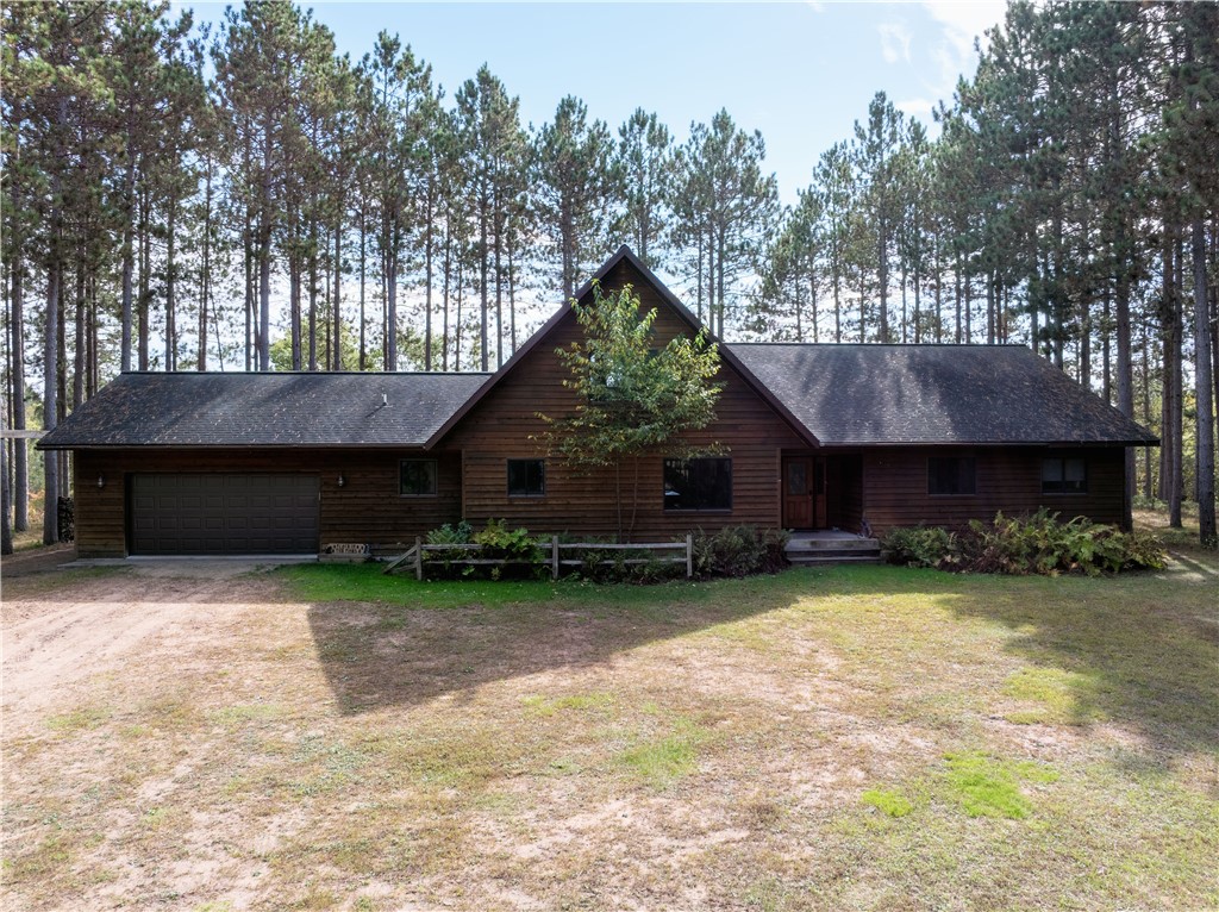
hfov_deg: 71.6
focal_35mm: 24
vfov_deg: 56.7
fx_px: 844
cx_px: 610
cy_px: 456
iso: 100
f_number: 6.3
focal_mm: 12.29
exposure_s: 1/120
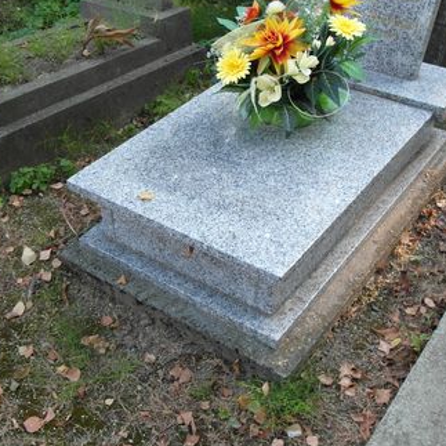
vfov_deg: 40.0
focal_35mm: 42
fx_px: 612
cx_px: 222
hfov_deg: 40.0
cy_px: 206
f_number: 2.8
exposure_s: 1/45
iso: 100
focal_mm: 5.2
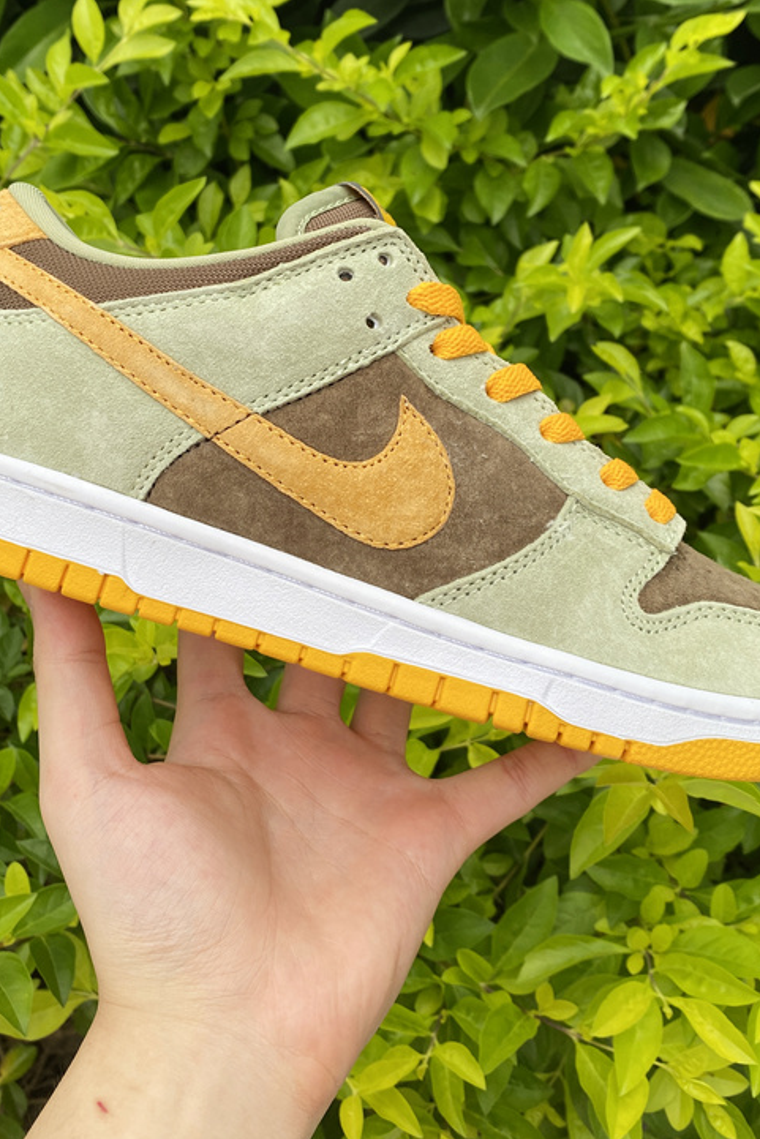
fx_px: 1171
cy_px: 458
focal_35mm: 37
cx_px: 365
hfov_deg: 36.0
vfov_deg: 51.6
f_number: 1.8
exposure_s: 1/138
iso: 32
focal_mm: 4.25
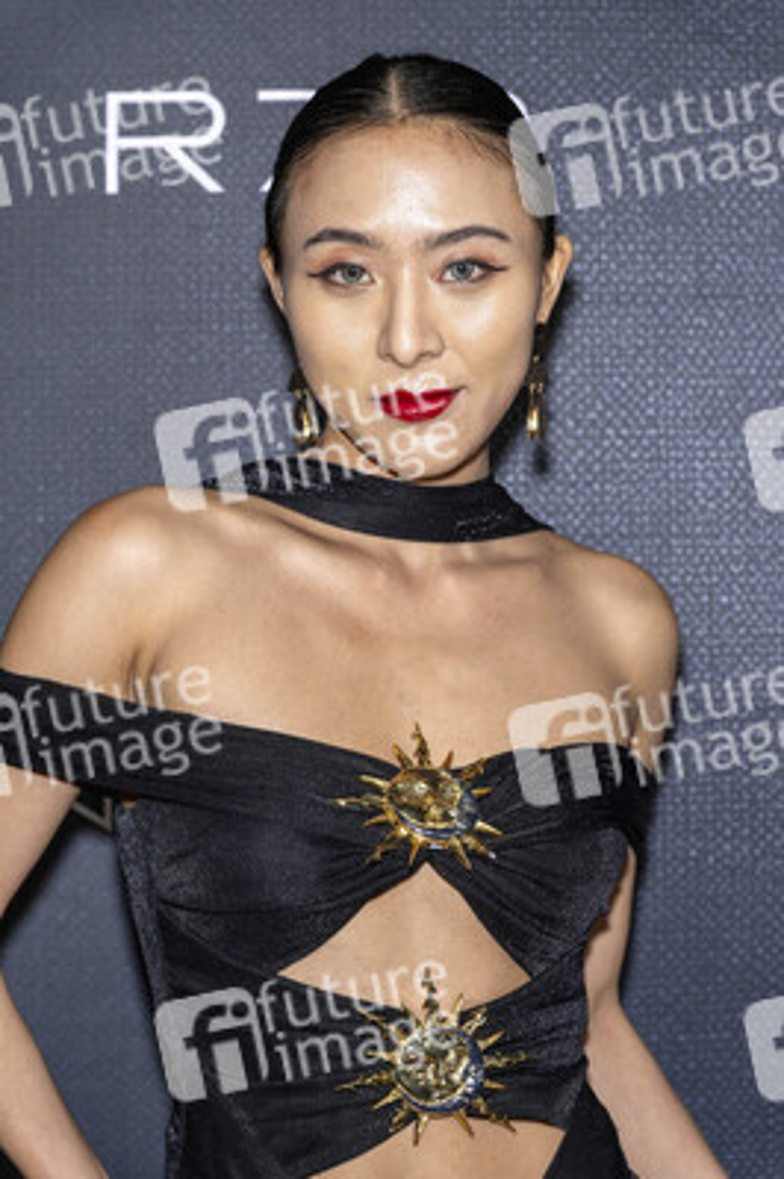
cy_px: 590
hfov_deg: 18.2
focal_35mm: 75
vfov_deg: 27.0
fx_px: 2454
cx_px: 392
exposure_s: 1/200
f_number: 5.6
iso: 800
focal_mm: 75
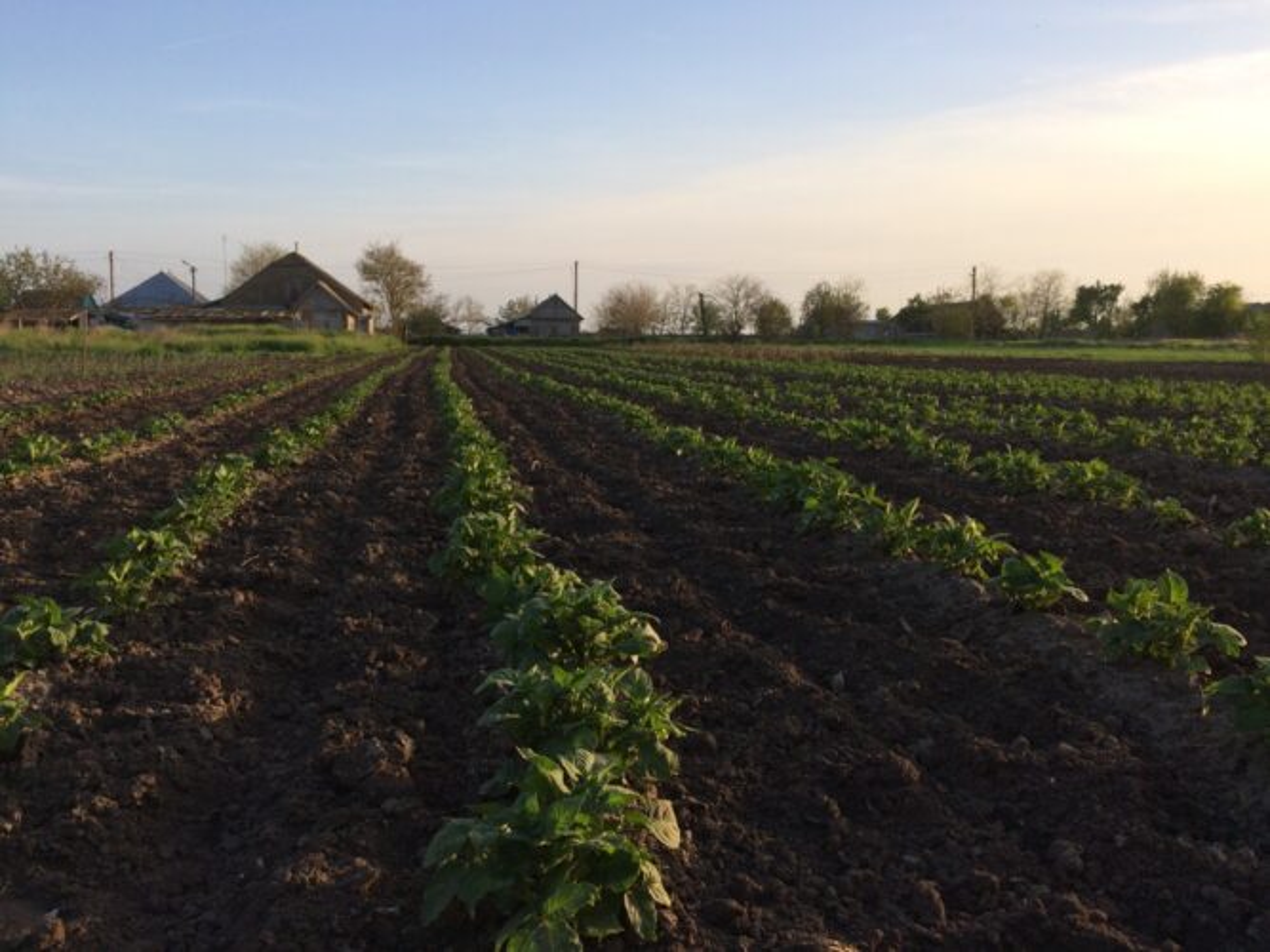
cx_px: 635
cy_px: 476
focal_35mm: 29
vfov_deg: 48.2
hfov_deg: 61.7
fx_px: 1064
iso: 32
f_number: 2.2
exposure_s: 1/707
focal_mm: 4.15
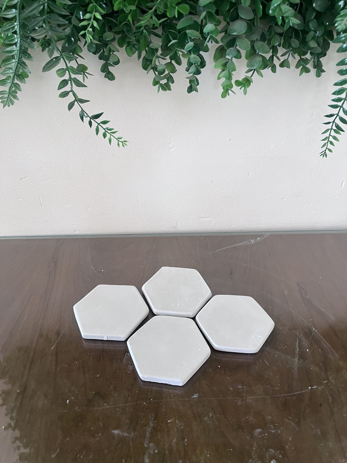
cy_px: 232
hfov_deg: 53.1
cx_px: 174
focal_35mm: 26
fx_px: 348
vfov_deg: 67.3
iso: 125
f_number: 1.6
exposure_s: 1/87
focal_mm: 5.1
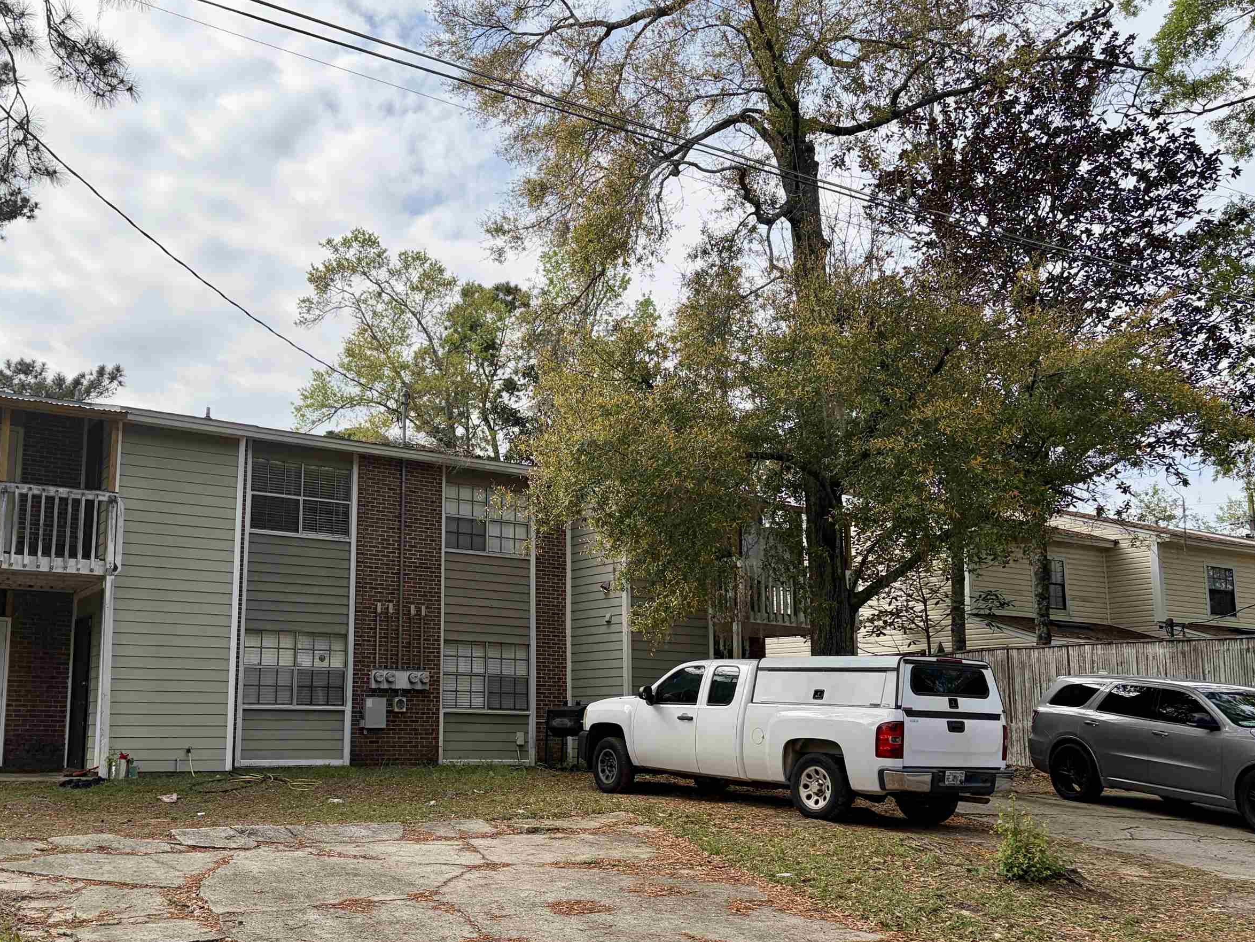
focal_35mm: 34
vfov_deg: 41.7
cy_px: 529
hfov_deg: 53.2
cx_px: 450
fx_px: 1233
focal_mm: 5.96
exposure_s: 1/2985
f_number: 1.6
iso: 50
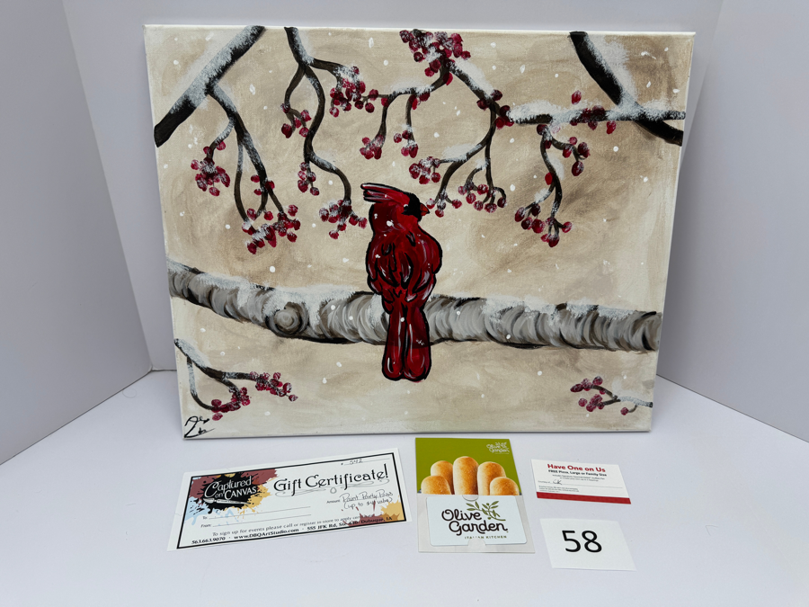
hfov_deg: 71.6
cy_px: 304
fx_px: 561
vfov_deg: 56.8
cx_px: 404
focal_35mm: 24
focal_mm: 6.76
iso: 50
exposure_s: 1/121
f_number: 1.78
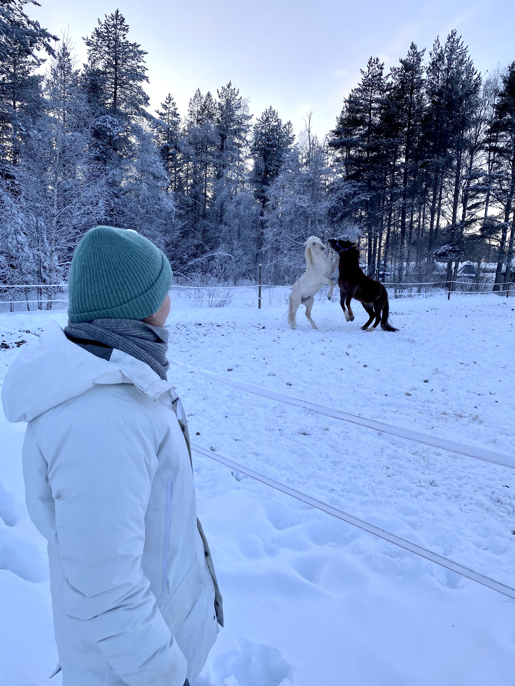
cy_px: 343
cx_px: 258
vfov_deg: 67.3
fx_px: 516
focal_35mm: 26
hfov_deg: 53.1
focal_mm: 4.25
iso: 64
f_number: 1.8
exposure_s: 1/122
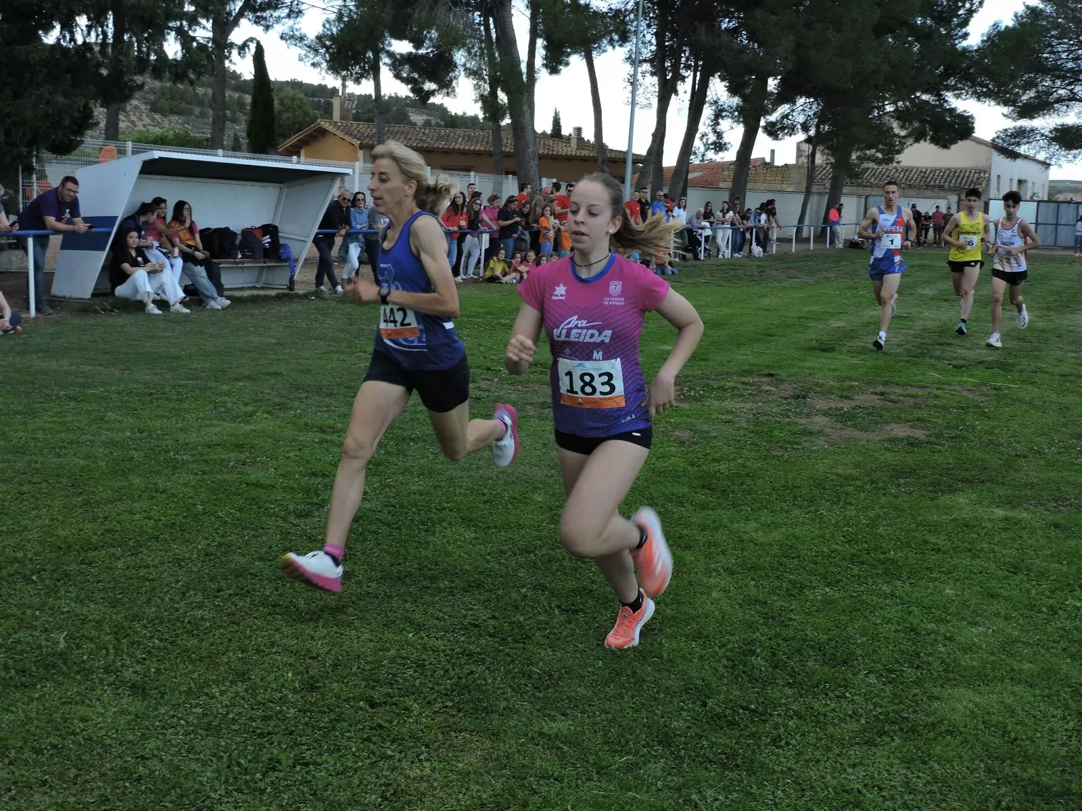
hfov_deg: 43.9
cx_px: 541
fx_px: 1344
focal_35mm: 43
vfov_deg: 33.6
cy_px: 406
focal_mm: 7.7
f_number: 3.4
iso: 100
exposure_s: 1/250
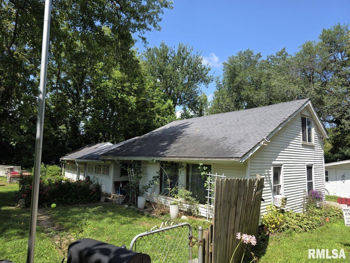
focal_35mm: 23
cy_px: 132
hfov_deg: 73.9
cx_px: 175
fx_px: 233
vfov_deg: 58.9
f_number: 1.7
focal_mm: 6.3
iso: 80
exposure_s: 1/3026
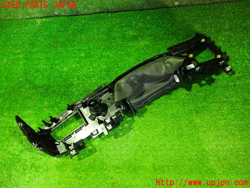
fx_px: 217
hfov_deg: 60.0
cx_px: 125
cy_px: 94
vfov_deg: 46.8
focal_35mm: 30
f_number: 2.3
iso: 800
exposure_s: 1/20
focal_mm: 5.4
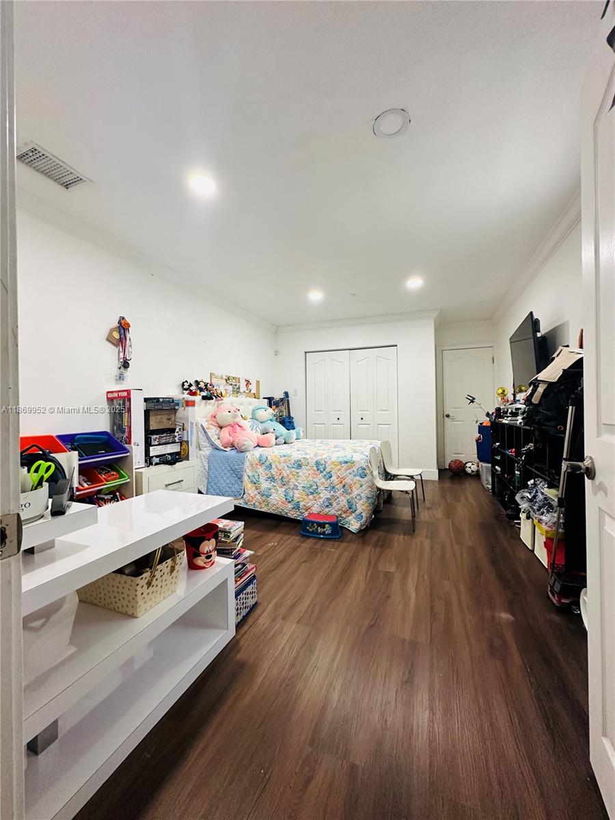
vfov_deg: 102.1
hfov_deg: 85.7
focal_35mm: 14
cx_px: 308
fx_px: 332
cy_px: 410
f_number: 2.2
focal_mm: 2.22
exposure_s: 1/60
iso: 200
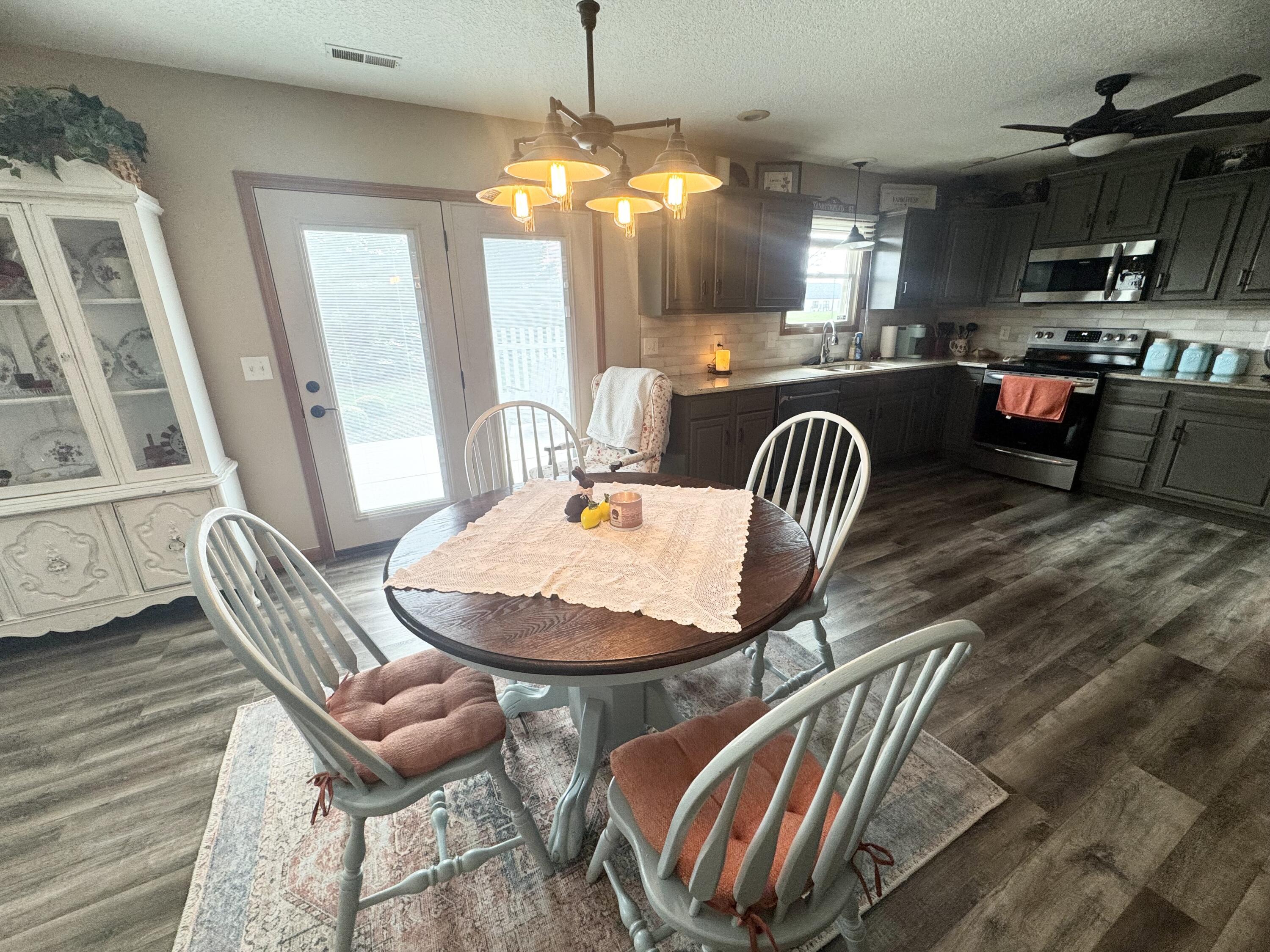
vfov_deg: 85.7
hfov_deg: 102.1
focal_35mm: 14
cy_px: 476
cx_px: 635
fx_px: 514
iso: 125
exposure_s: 1/120
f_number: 2.2
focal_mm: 2.22
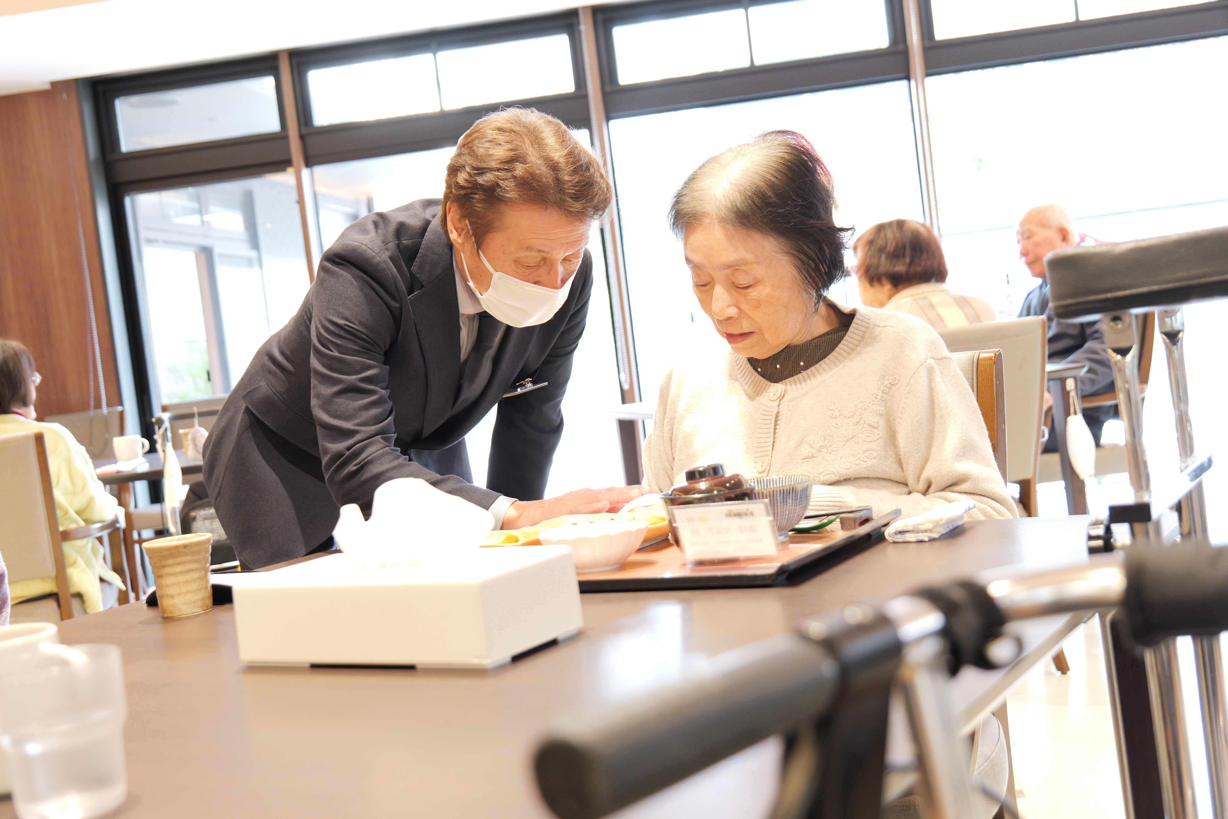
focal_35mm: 45
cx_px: 614
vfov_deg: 29.9
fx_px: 1535
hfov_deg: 43.6
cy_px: 410
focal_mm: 45
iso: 4000
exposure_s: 1/60
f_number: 5
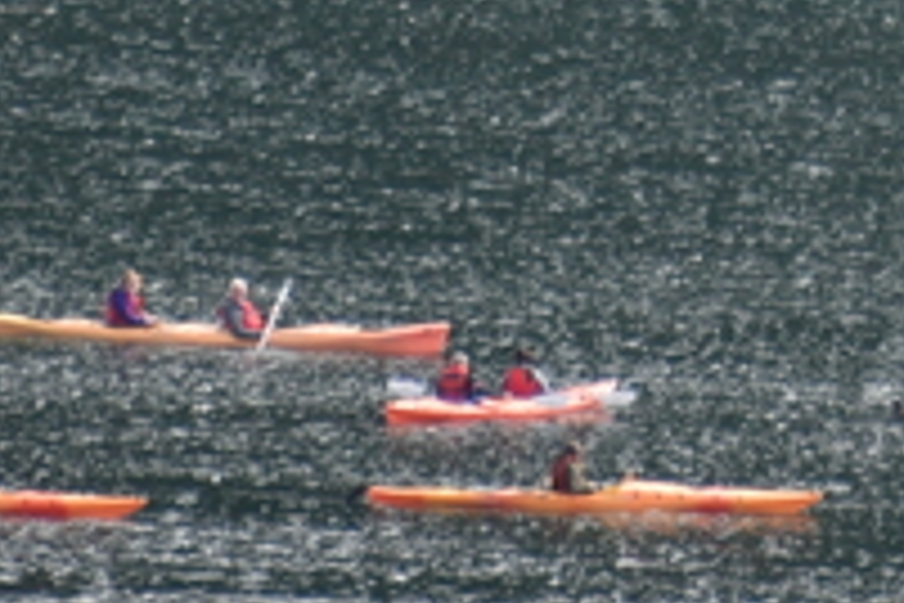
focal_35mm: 1913
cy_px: -652
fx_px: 48034
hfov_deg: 1.1
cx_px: 944
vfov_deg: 0.7
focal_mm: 300
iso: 280
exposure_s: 1/640
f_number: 5.6
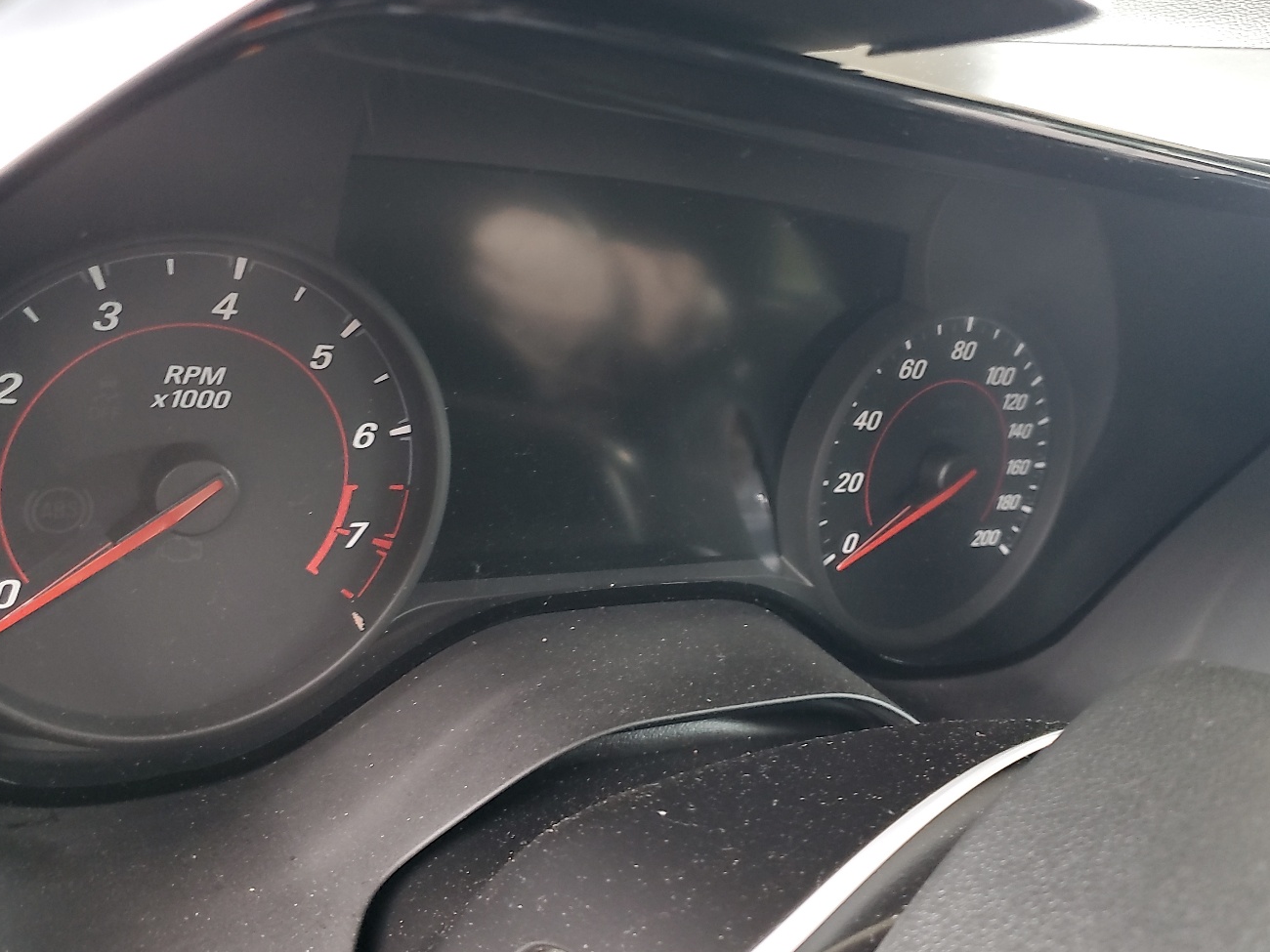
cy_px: 405
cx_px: 649
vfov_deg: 44.0
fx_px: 1174
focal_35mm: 32
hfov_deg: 56.8
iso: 209
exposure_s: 1/60.2
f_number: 1.5
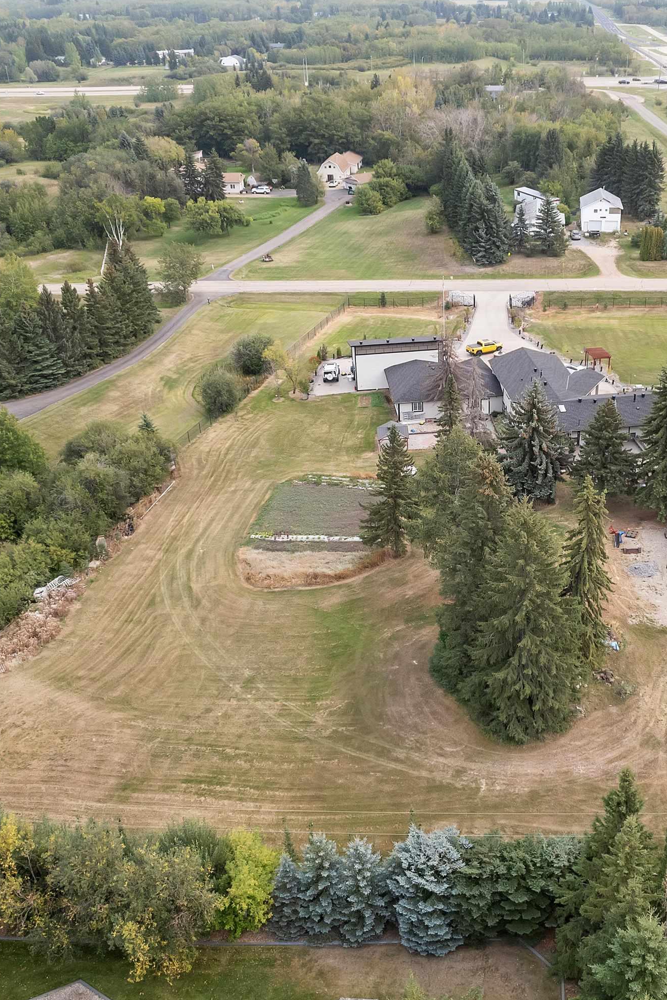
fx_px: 945
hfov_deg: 38.1
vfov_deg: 55.8
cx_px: 484
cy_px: 495
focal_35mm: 34
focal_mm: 8.38
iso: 100
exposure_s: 1/1000
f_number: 2.4
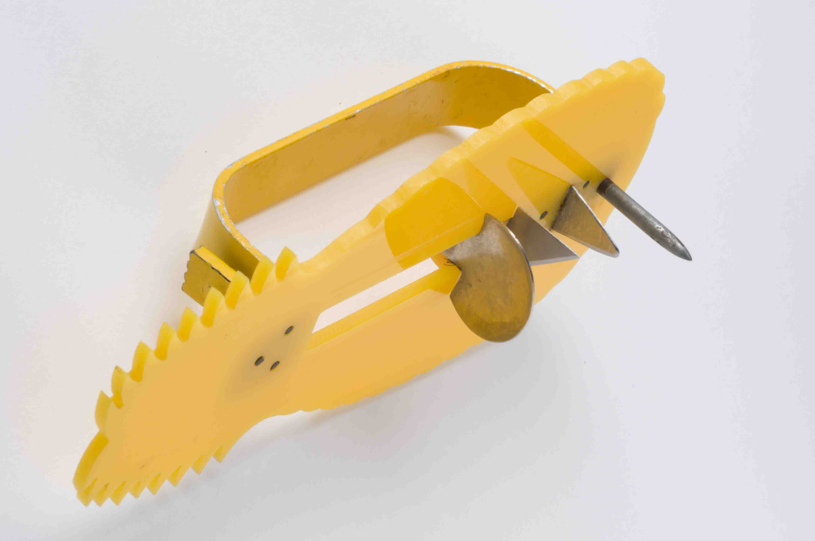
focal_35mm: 91
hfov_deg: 22.4
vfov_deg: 15.0
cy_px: 272
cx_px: 405
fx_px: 2058
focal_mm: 60
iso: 200
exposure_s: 1/8
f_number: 32
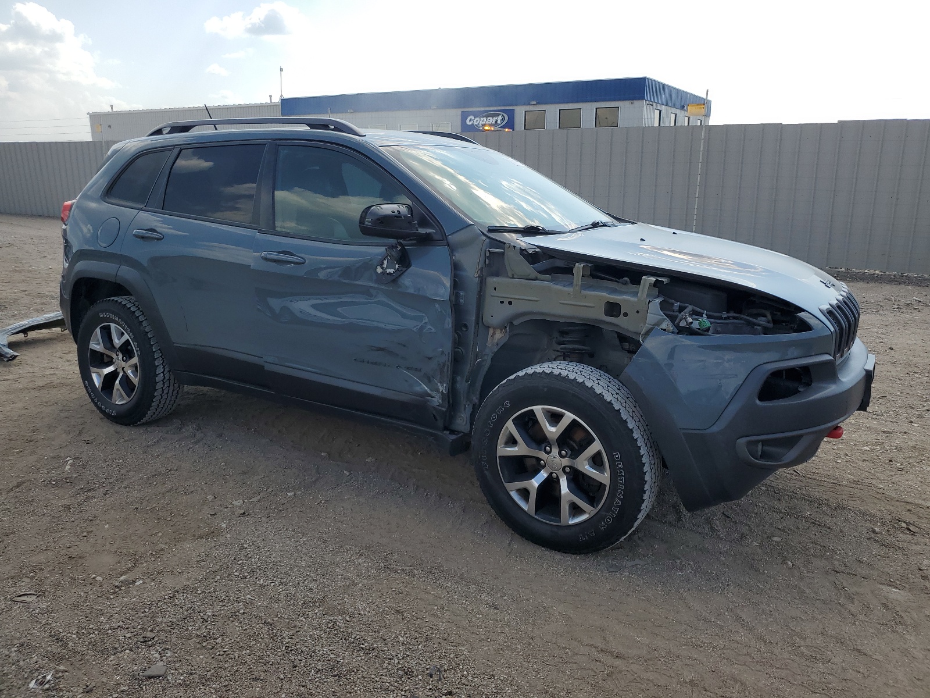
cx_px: 465
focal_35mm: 26
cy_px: 349
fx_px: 699
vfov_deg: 53.1
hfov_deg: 67.3
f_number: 1.5
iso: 50
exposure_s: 1/3333
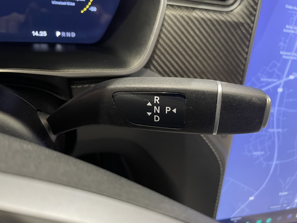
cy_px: 112
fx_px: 223
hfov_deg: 67.3
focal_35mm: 26
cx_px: 148
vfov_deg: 53.1
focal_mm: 4.2
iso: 200
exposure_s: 1/50
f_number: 1.6
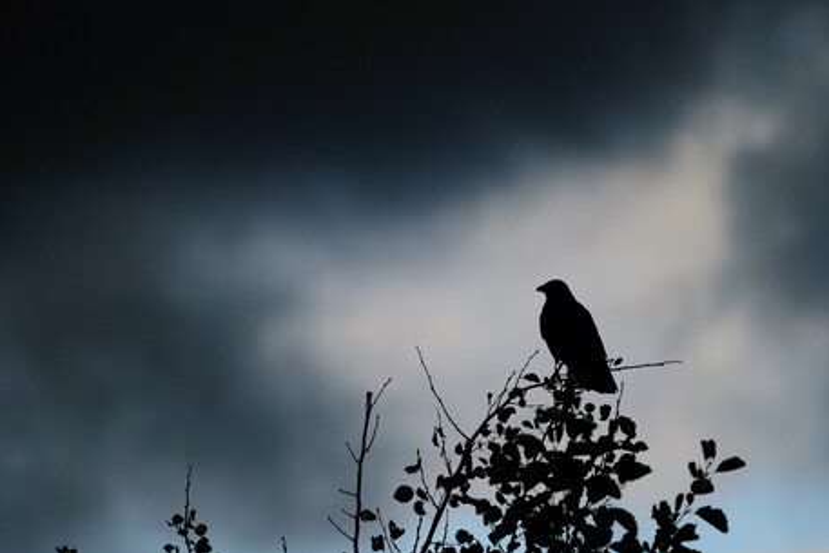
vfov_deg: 1.5
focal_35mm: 906
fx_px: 20869
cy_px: 276
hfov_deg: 2.3
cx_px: 414
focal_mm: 600
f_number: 8
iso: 1000
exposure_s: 1/1250
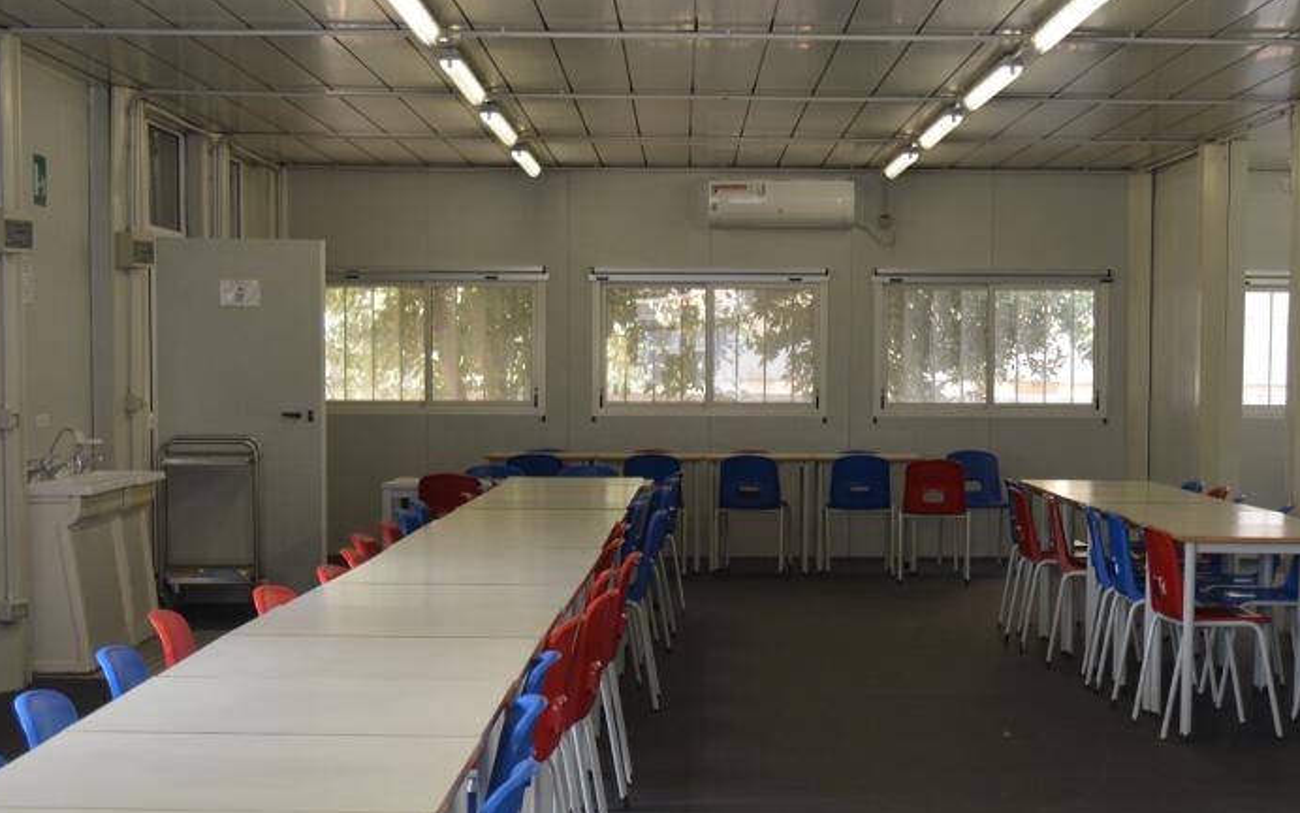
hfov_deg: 29.8
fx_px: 2445
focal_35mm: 69
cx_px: 715
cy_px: 627
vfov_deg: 18.7
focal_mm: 26
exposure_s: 1/60
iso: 450
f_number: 4.2
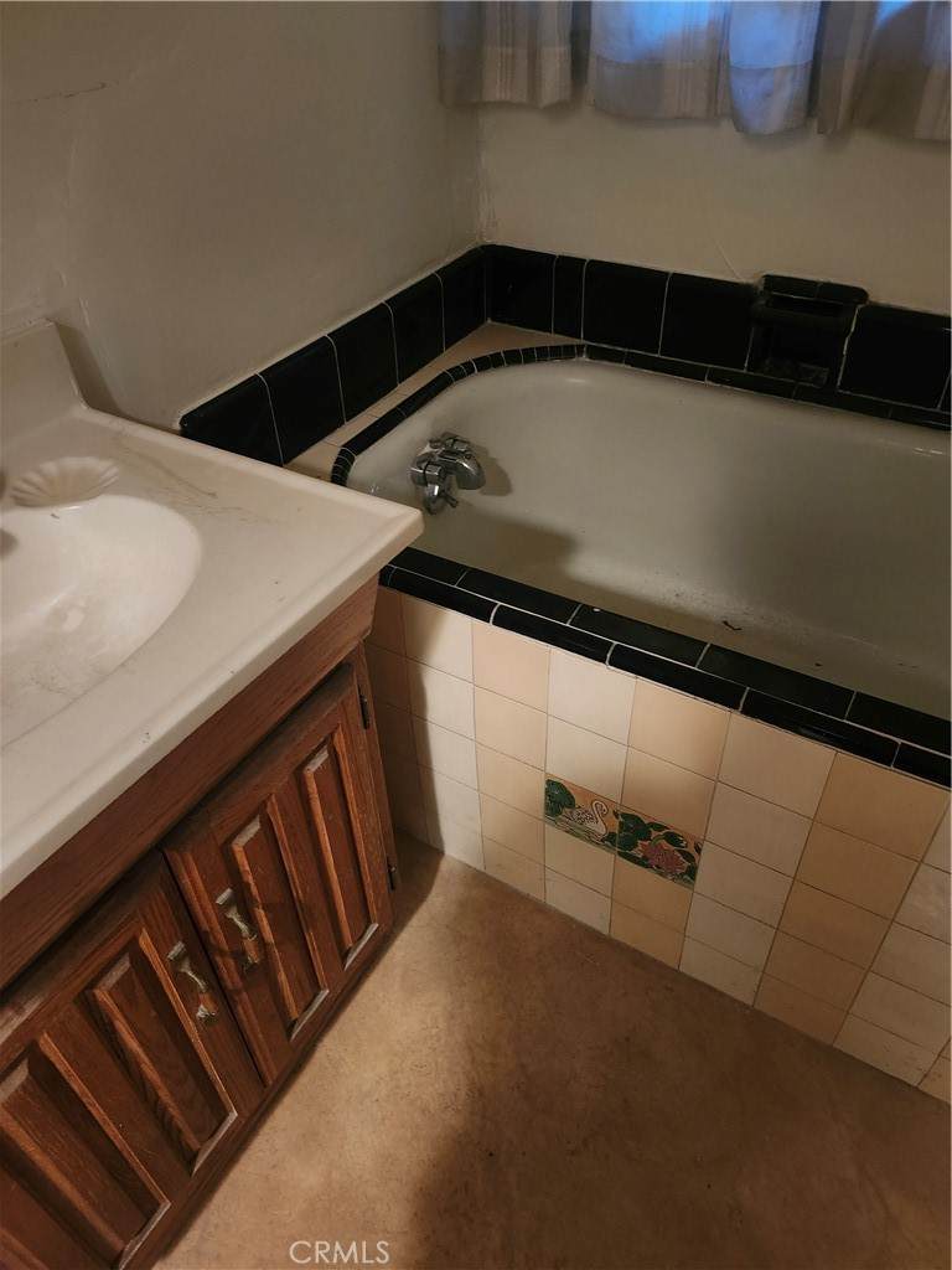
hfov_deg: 58.9
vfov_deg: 73.9
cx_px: 476
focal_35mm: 23
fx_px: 843
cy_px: 635
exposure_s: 1/24
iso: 640
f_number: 1.8
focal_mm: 5.54
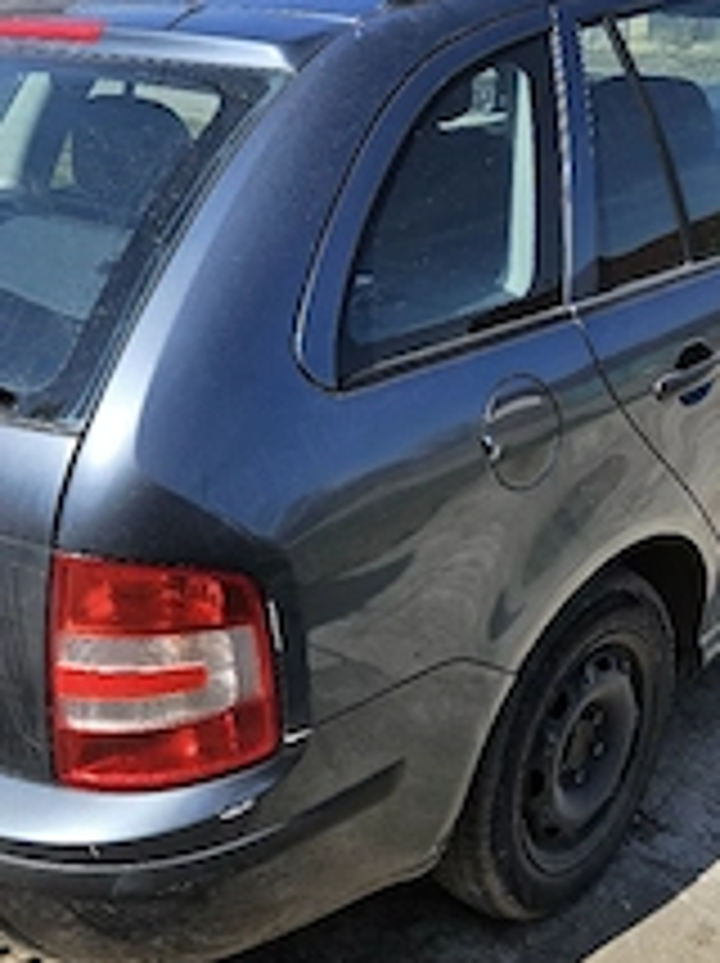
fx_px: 1195
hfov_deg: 33.5
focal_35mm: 43
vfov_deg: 43.9
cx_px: 423
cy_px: 486
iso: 25
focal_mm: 5.4
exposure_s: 1/1667
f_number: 1.8
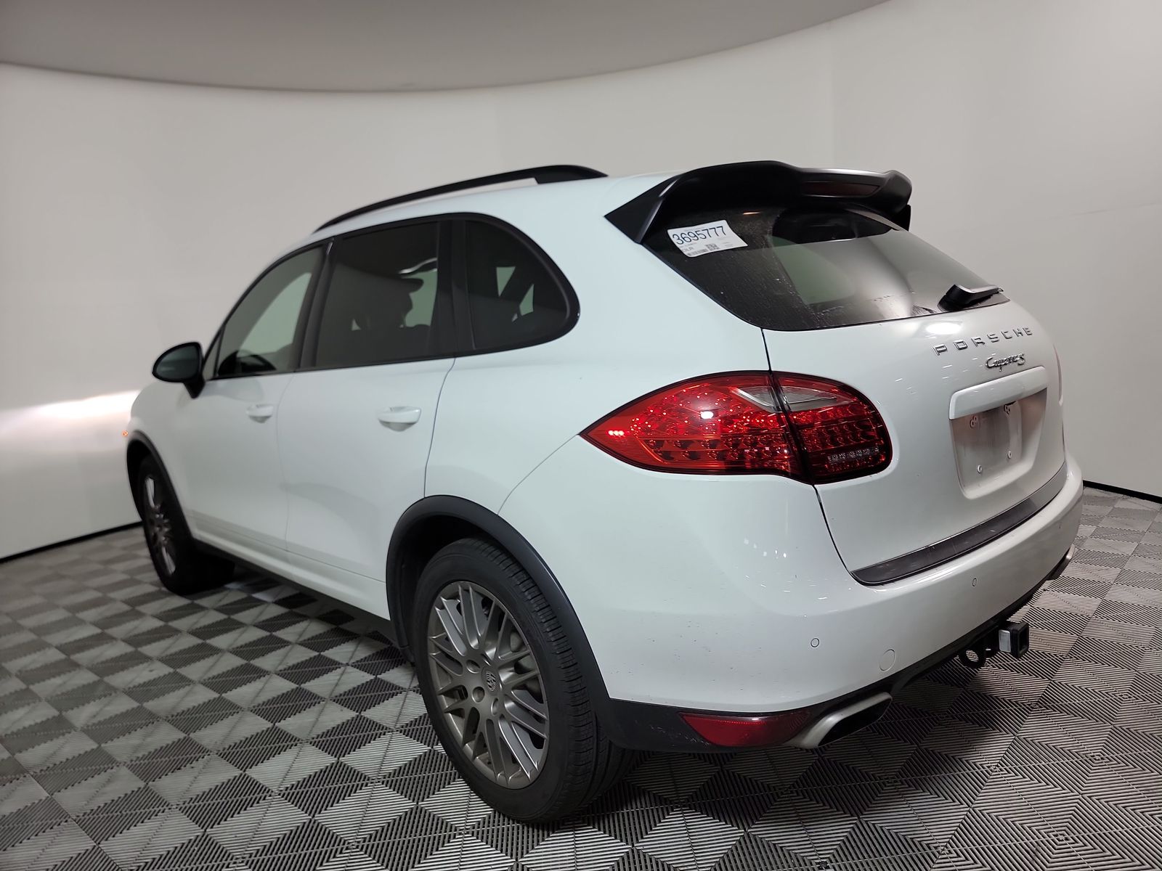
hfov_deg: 71.6
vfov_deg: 56.8
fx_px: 806
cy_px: 436
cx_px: 581
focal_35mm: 24
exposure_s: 1/59
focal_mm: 6.7
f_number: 1.8
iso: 63
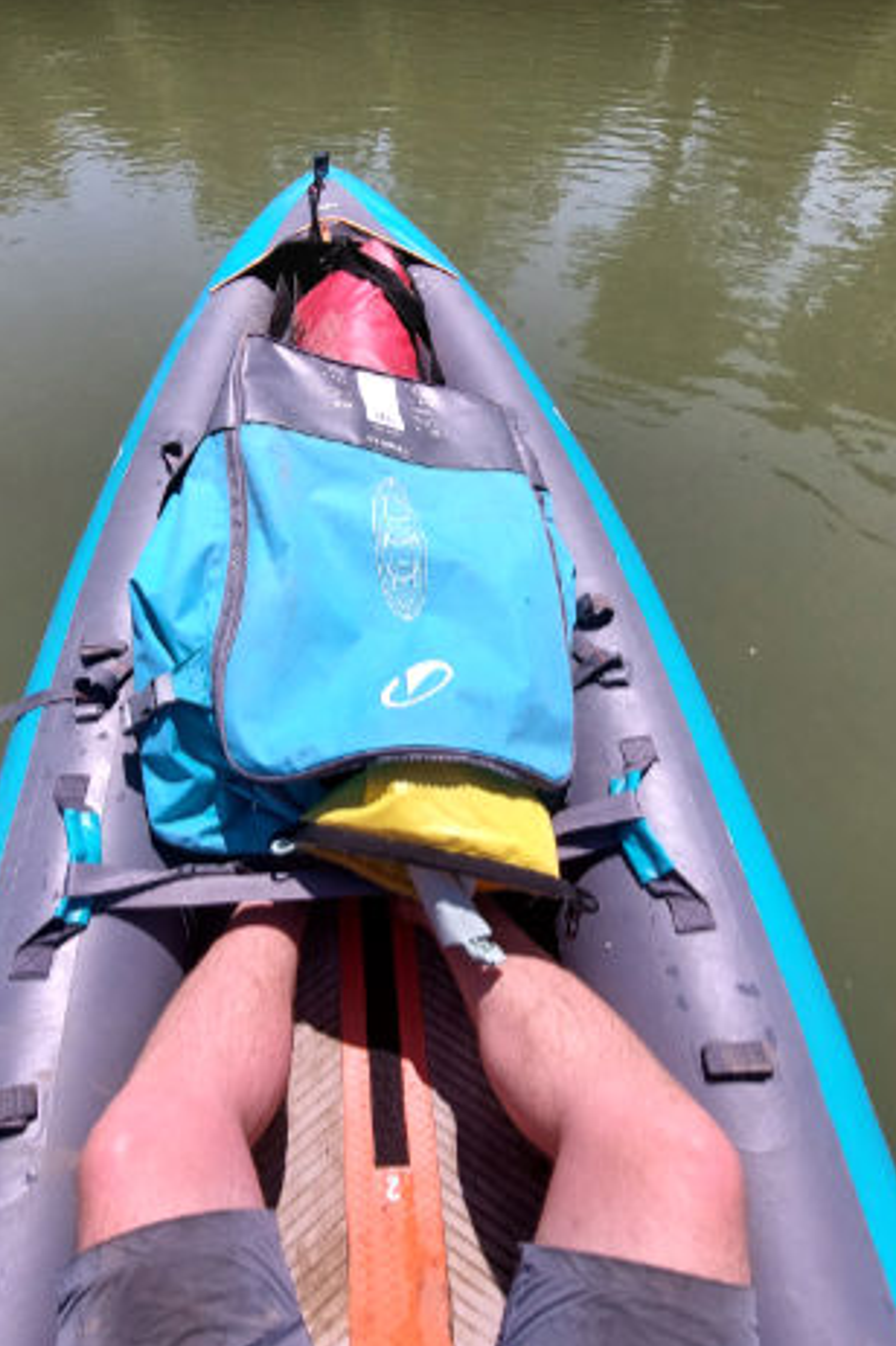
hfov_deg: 63.9
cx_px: 358
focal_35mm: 19
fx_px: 710
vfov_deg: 86.9
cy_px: 651
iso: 50
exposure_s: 1/2699
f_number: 2.2
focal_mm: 1.7
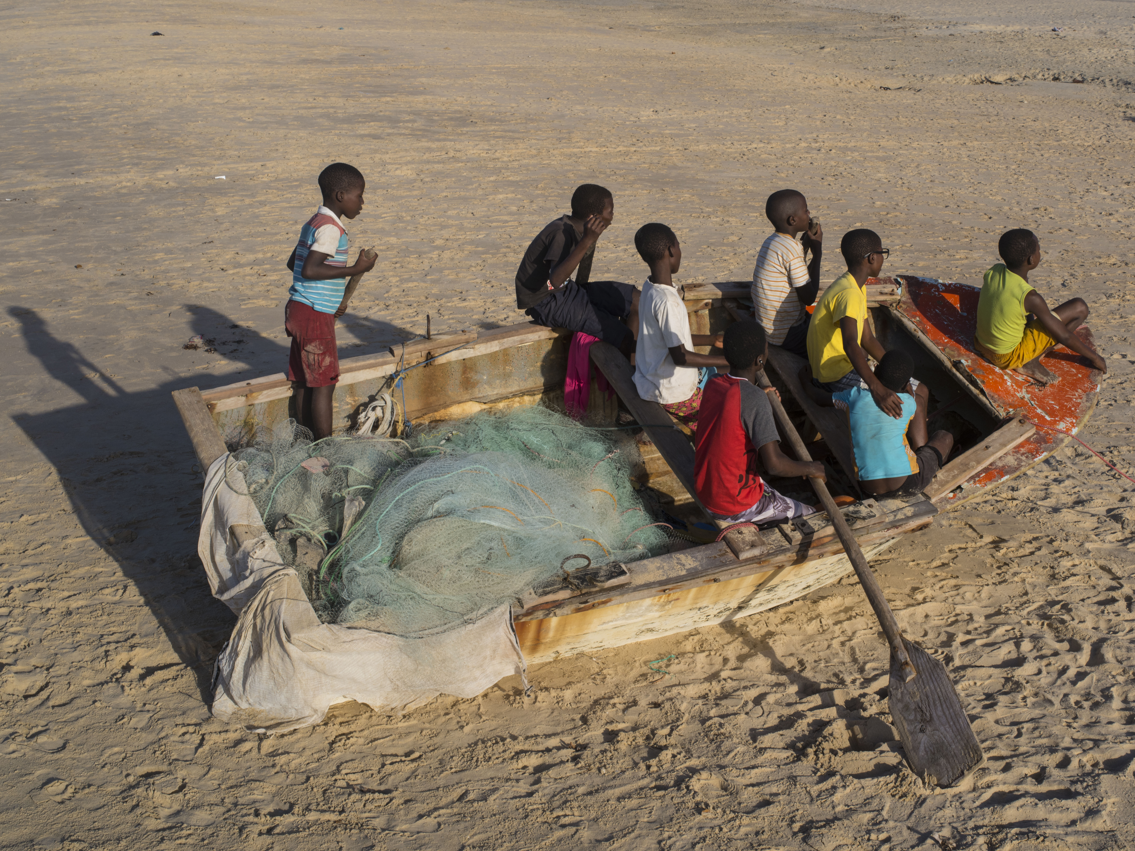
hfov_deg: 43.9
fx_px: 1410
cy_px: 426
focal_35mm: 43
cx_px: 568
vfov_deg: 33.6
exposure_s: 1/160
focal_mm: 55
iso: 200
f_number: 18
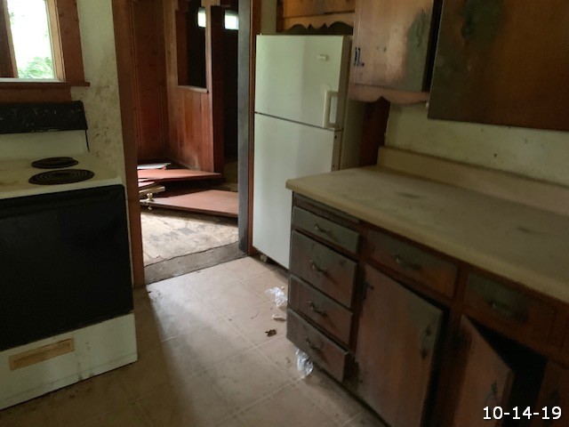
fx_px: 427
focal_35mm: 26
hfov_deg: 67.3
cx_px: 284
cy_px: 214
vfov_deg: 53.1
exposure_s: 1/25
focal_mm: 4.25
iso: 800
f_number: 1.8
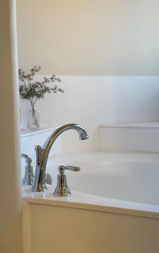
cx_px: 83
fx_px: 360
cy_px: 127
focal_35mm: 52
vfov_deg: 38.9
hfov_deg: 24.9
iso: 80
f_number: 1.78
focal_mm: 6.86
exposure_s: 1/207
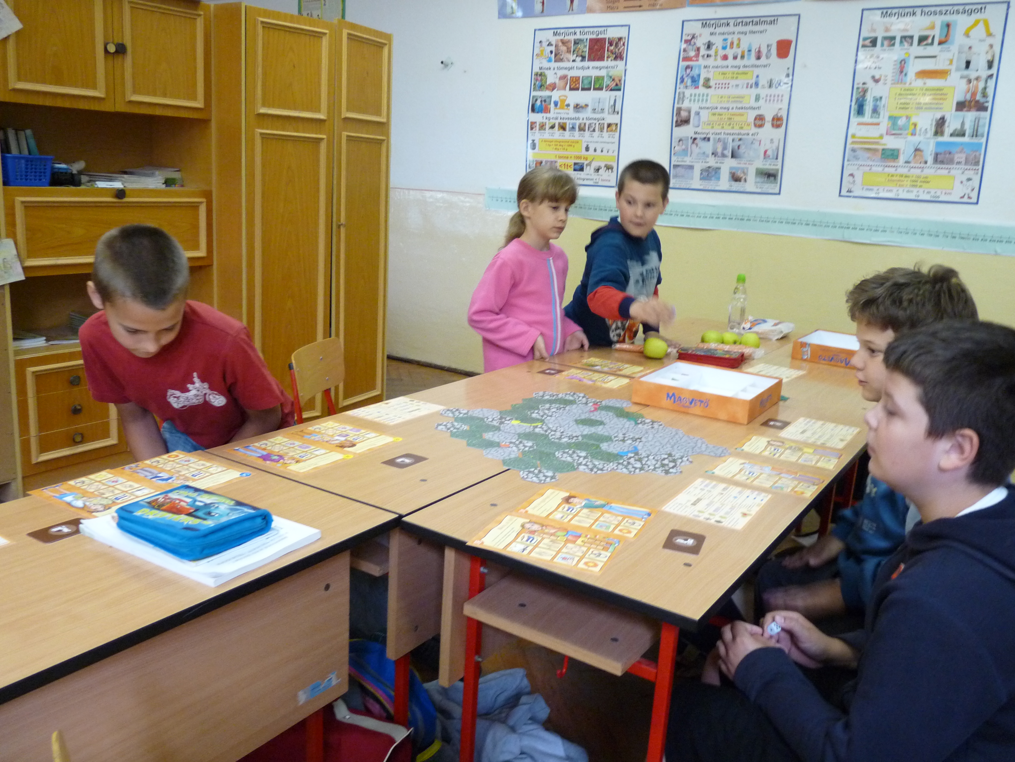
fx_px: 850
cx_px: 508
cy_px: 381
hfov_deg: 61.7
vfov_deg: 48.2
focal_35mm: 29
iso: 400
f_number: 2.8
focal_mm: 5.1
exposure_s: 1/30
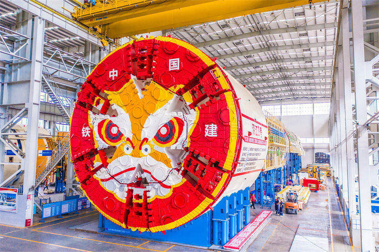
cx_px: 190
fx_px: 295
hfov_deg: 65.5
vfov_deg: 46.3
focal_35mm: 28
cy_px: 126
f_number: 2.8
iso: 200
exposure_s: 1/120
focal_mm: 10.26
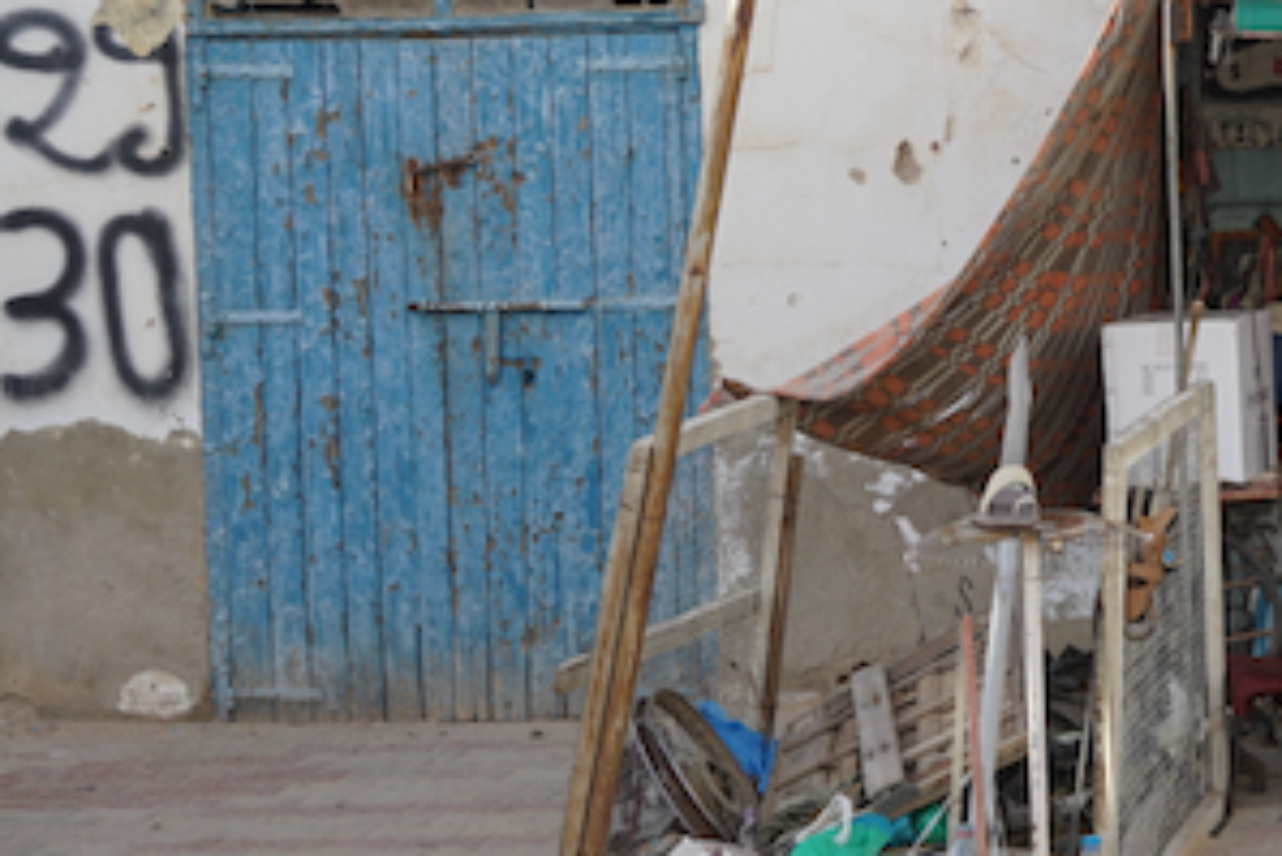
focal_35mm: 94
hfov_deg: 20.3
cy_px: 391
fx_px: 3349
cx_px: 1549
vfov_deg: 14.6
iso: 100
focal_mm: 35
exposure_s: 1/200
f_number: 5.6
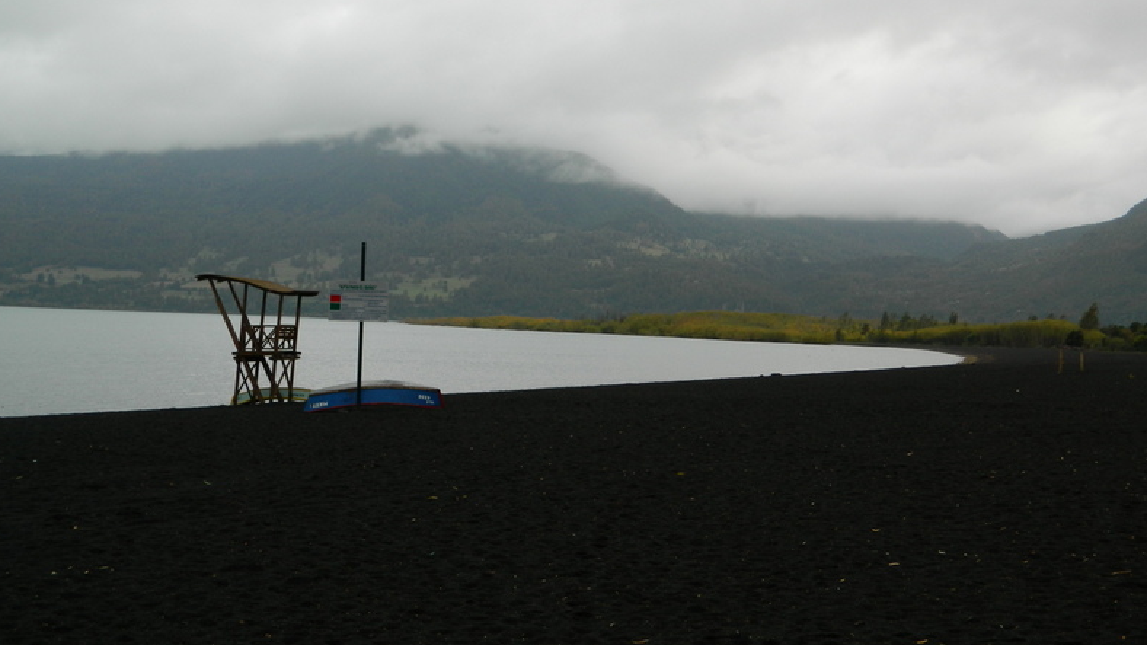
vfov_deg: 23.0
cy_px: 242
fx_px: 1581
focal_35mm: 52
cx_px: 575
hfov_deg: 39.9
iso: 80
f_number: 3.6
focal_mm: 8.4
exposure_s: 1/30
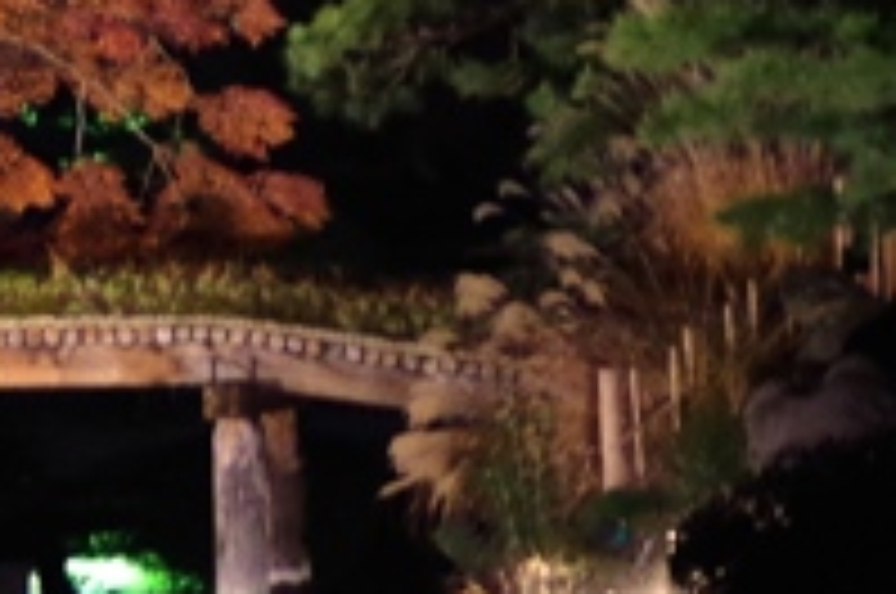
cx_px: -761
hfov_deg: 6.5
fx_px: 7653
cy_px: 351
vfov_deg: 4.4
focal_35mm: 308
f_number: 2.8
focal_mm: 40
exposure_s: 1/1.67
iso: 1600
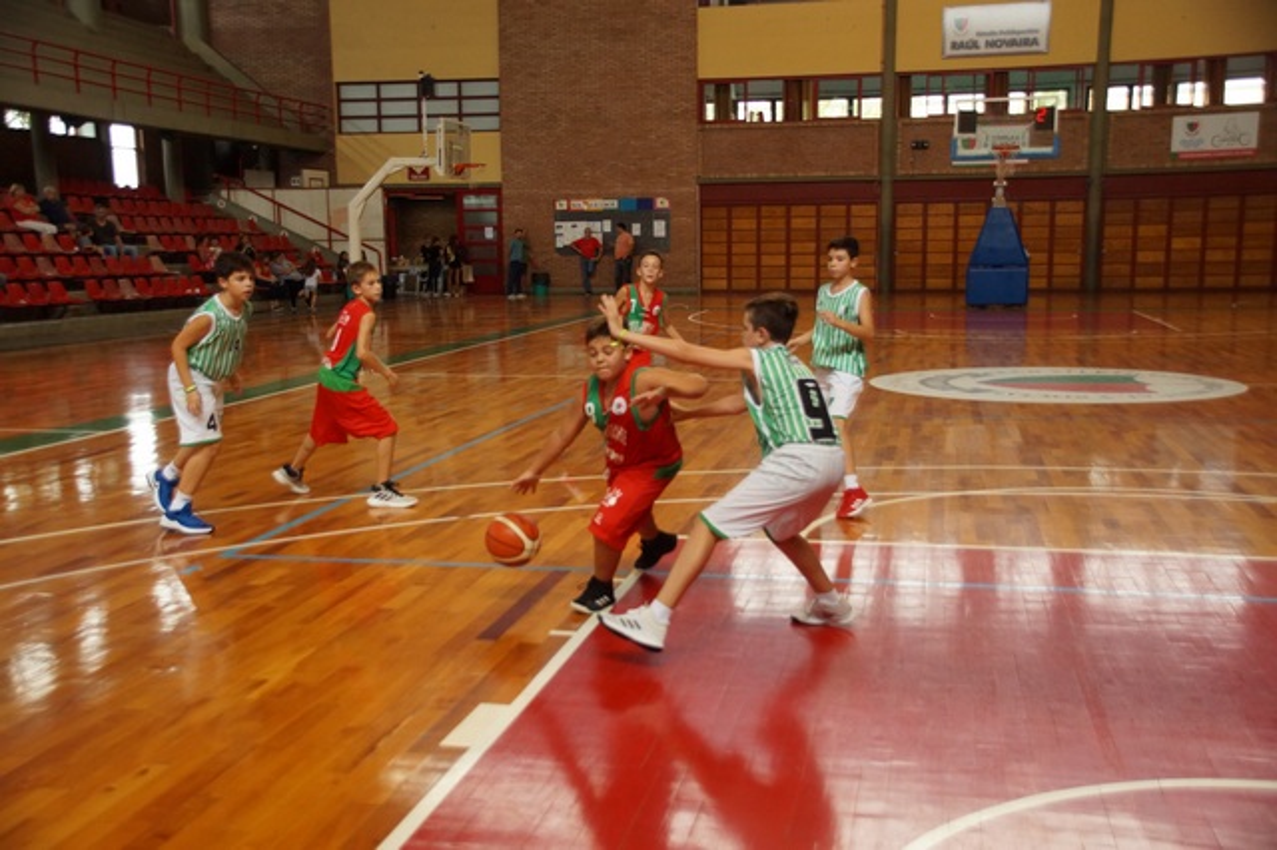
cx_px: 638
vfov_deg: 34.2
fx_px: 1383
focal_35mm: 39
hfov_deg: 49.6
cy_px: 425
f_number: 4
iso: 1000
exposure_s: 1/400
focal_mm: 26
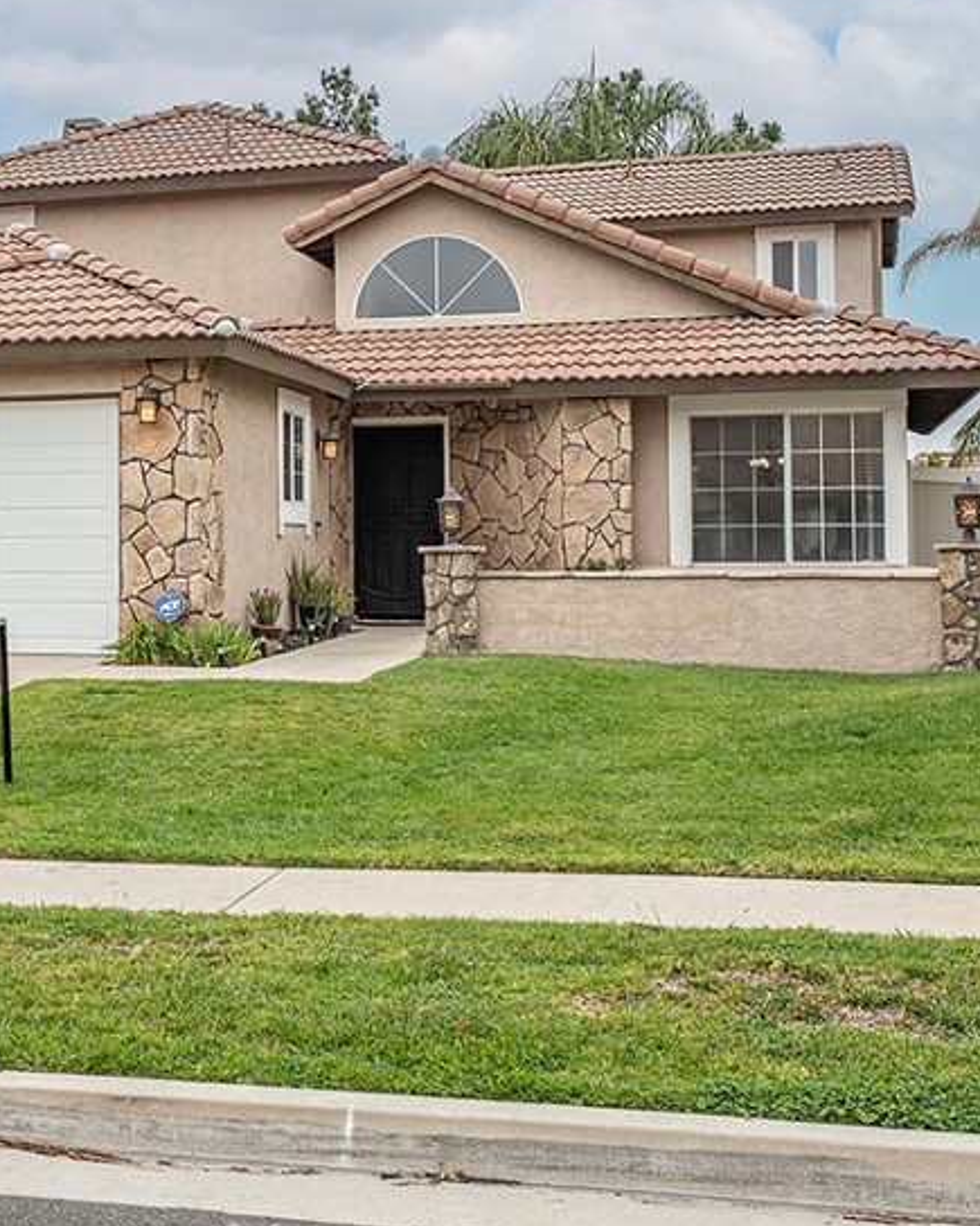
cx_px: 119
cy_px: 489
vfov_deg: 35.2
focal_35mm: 53
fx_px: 1922
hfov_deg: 27.7
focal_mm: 20
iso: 125
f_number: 4.5
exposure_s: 1/400
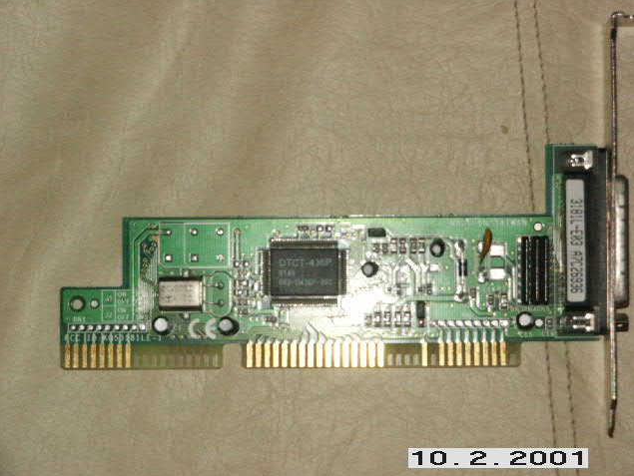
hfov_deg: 14.1
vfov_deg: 10.6
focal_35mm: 140
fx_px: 2566
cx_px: 318
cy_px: 238
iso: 200
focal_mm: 28.23
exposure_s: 1/125
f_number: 8
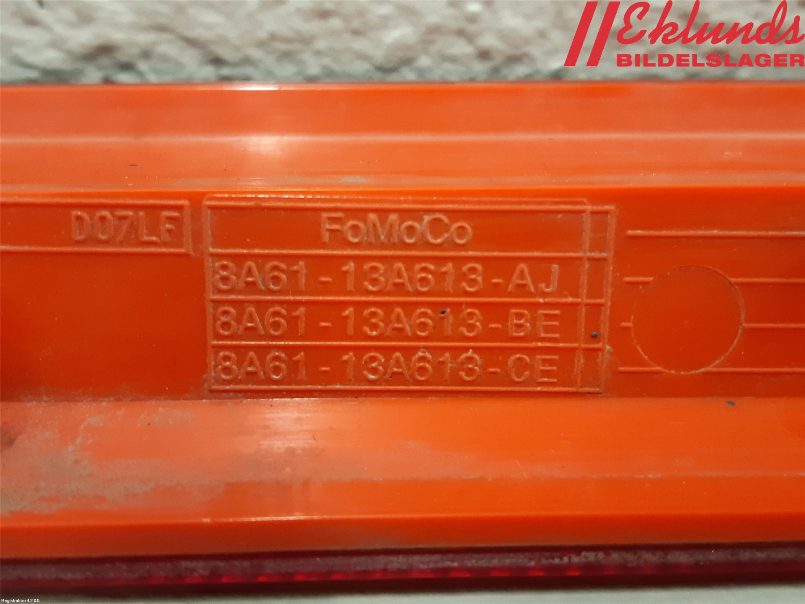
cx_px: 402
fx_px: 605
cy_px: 302
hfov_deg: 67.3
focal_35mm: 26
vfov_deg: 53.1
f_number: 1.7
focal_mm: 3.93
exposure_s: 1/33
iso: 250
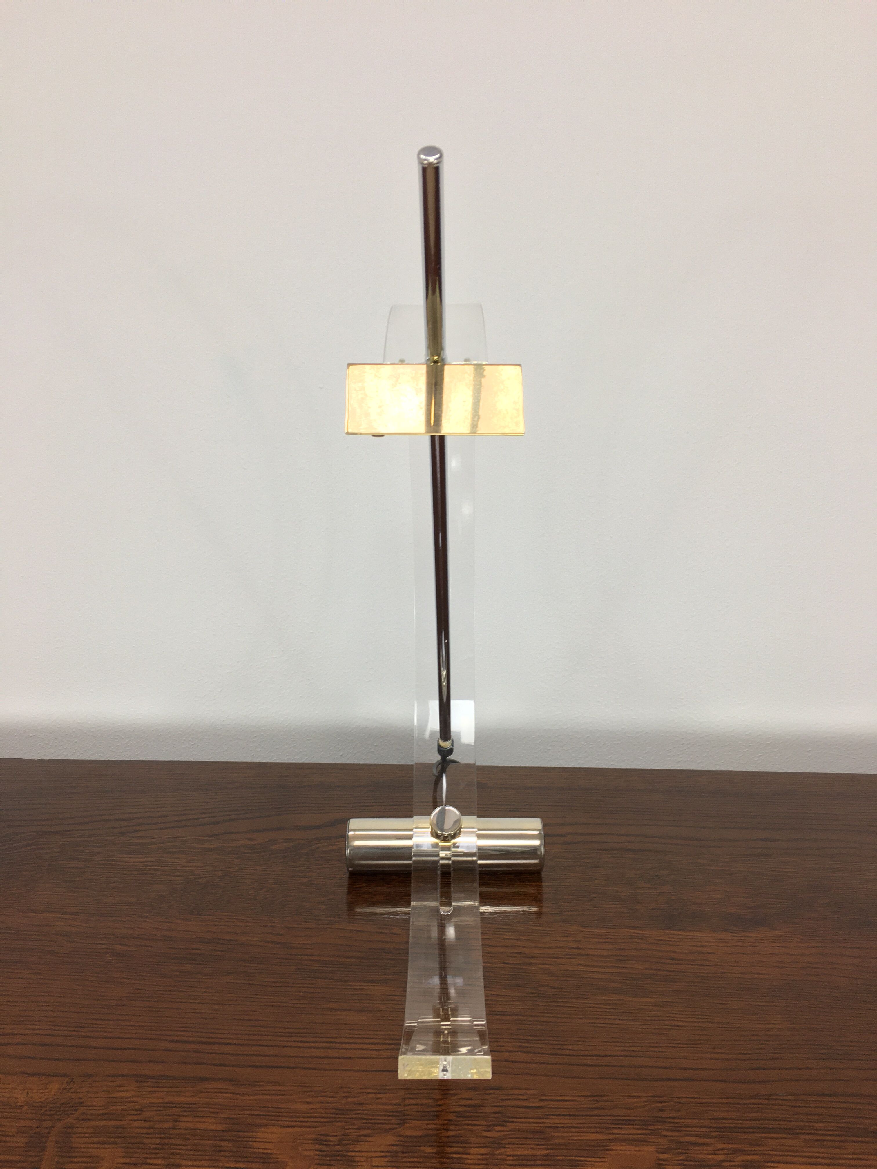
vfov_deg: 61.7
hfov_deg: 48.2
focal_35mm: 29
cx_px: 438
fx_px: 980
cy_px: 584
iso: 32
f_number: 2.2
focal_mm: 4.15
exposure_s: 1/33
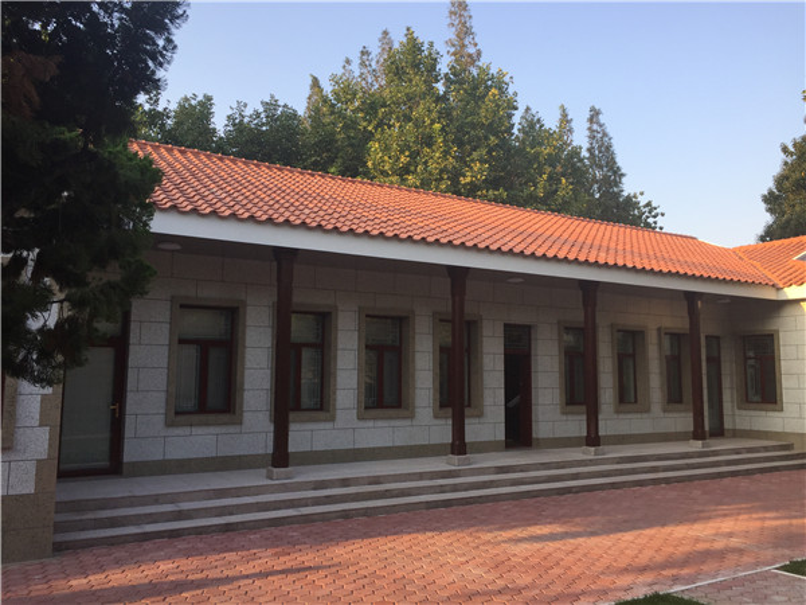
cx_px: 403
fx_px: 675
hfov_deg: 61.7
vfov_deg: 48.2
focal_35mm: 29
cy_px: 302
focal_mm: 4.15
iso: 32
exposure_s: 1/299
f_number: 2.2
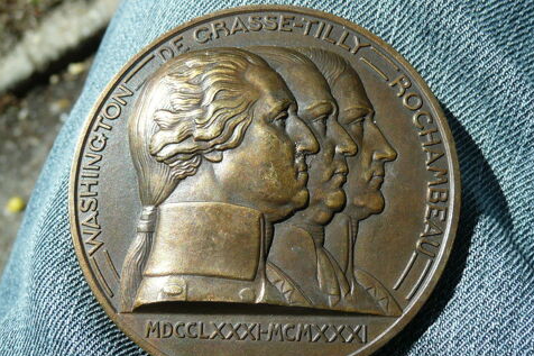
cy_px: 193
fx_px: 638
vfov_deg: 31.2
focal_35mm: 43
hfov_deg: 45.4
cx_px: 268
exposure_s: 1/640
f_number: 3.6
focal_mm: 5.5
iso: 100
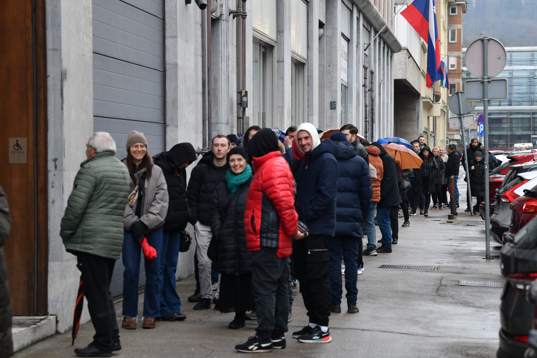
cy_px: 179
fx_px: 1820
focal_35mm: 122
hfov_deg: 16.8
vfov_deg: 11.2
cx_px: 268
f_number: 6.3
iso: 400
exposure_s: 1/250
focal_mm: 122
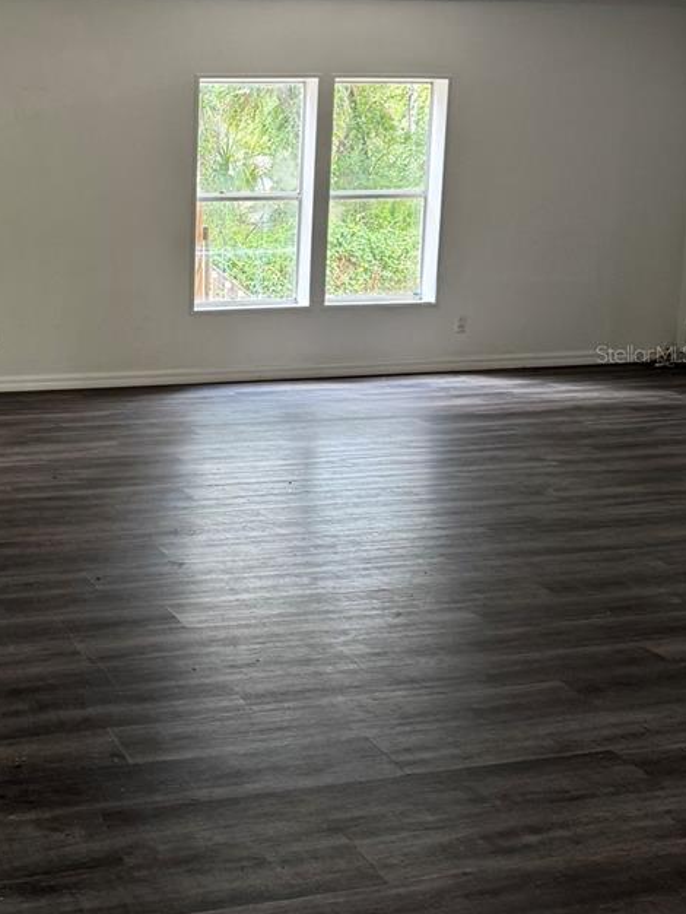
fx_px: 1215
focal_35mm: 46
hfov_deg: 29.9
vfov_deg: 41.0
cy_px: 353
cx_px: 42
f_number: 1.78
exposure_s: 1/78
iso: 200
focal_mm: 6.76
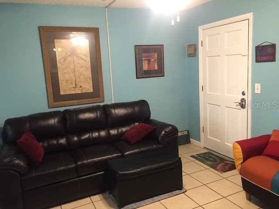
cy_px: 104
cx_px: 140
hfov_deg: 61.7
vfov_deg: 48.2
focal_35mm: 29
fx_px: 234
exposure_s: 1/15
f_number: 2.2
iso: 250
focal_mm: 4.15
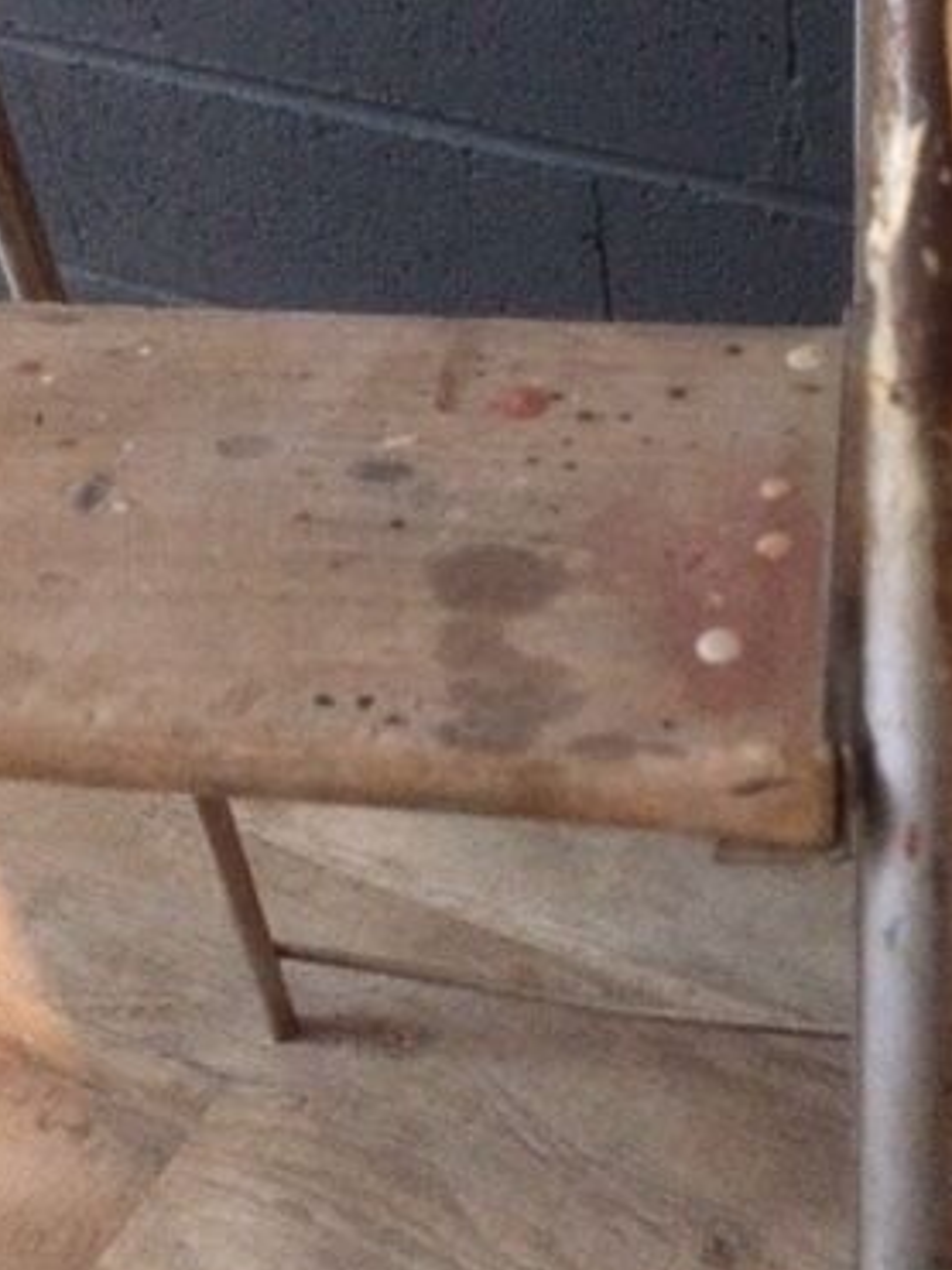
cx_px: 692
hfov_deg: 28.7
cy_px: 377
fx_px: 1835
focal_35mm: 50
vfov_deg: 37.6
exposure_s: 1/17
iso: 800
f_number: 2.2
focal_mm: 4.15
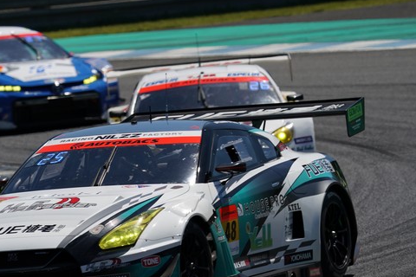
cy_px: 141
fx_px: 6170
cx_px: 151
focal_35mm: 534
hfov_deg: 3.9
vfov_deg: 2.6
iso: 100
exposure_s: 1/800
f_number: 7.1
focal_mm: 356
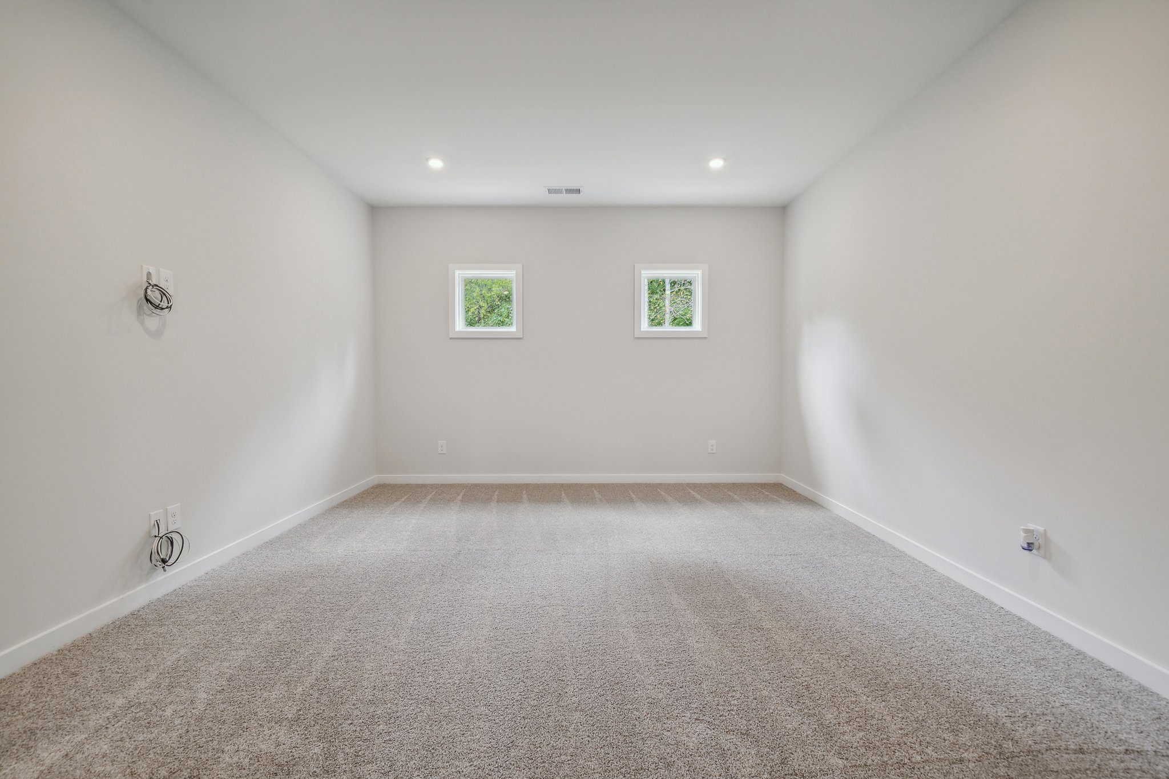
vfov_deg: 81.2
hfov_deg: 104.3
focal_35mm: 14
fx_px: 455
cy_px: 390
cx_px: 584
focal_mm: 14
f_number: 7.1
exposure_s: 1/15
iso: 160
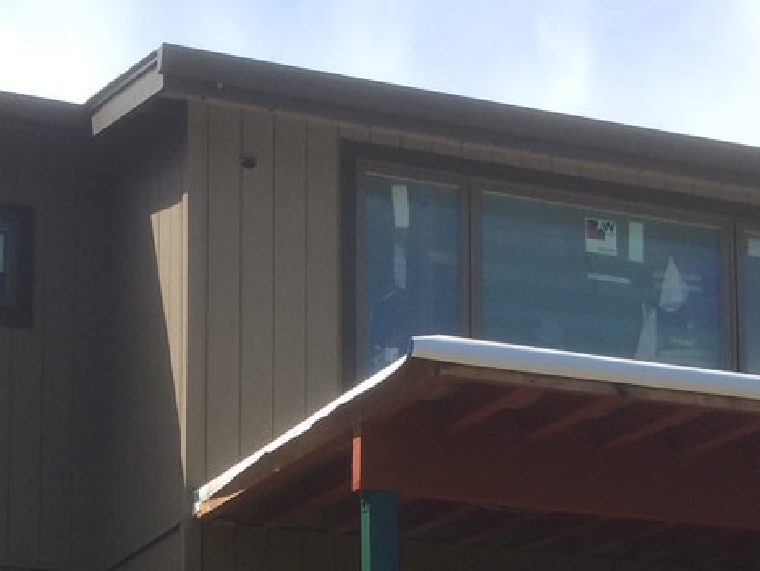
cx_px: 175
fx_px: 1867
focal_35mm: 85
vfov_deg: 16.6
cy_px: 694
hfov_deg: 22.8
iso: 40
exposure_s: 1/1282
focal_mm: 4.12
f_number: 2.2
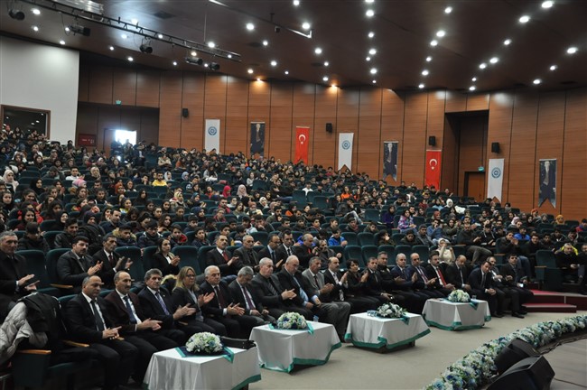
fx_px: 635
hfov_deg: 49.6
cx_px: 294
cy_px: 195
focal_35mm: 39
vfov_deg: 34.1
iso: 900
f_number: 4
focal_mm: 26
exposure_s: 1/30
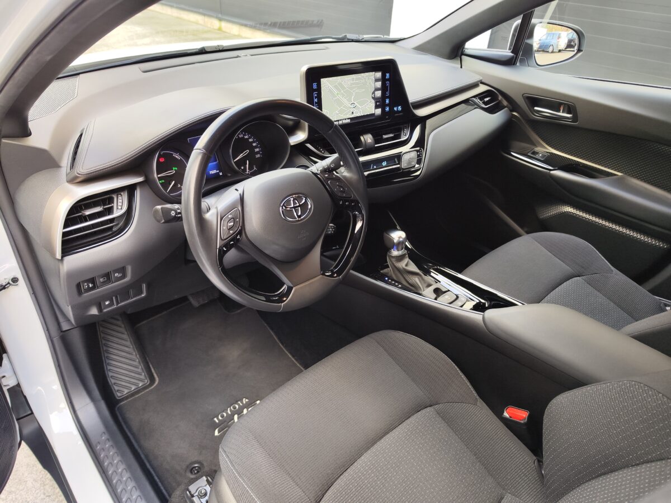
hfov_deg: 73.9
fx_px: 446
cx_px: 336
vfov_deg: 58.9
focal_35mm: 23
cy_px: 252
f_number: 1.69
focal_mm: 7.01
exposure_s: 1/90.2
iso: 334
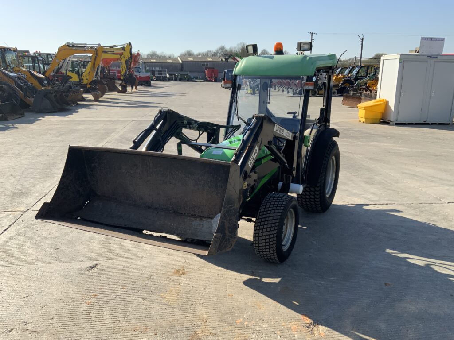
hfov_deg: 61.7
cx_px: 227
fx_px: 380
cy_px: 170
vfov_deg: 48.2
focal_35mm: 29
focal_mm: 3
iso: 16
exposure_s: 1/1412
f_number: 1.8
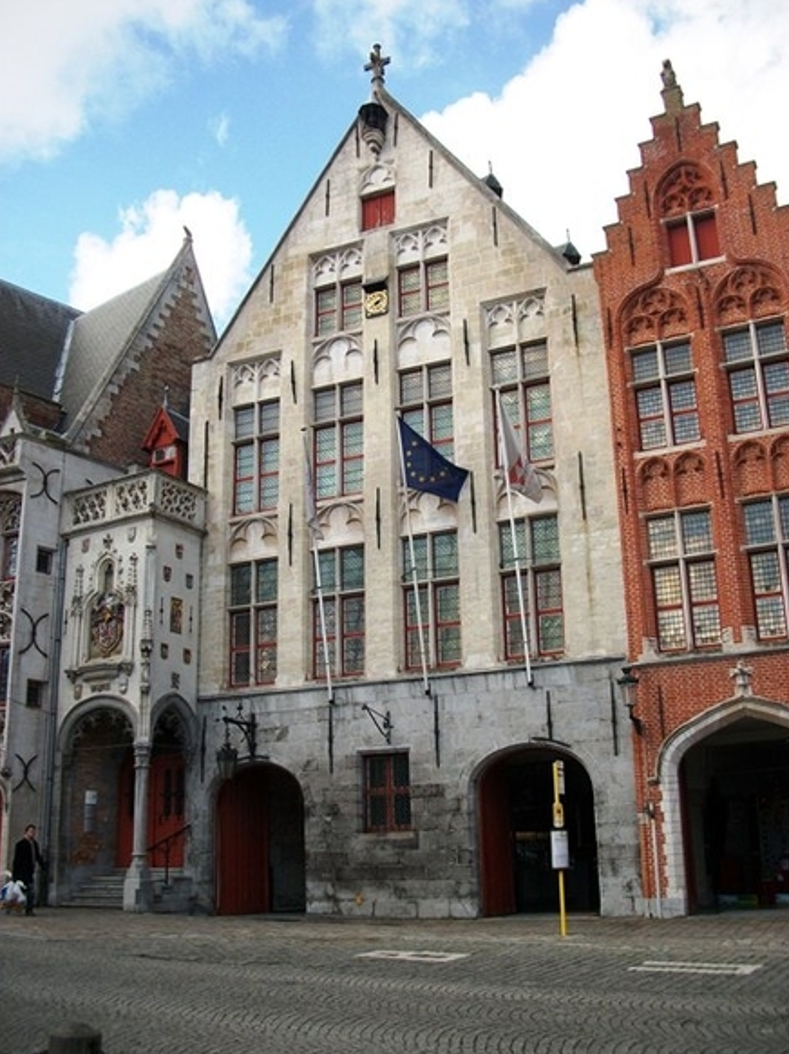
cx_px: 404
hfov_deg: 42.9
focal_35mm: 33
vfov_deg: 55.4
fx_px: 1004
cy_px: 532
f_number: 2.9
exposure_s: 1/500
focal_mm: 5.7
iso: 80
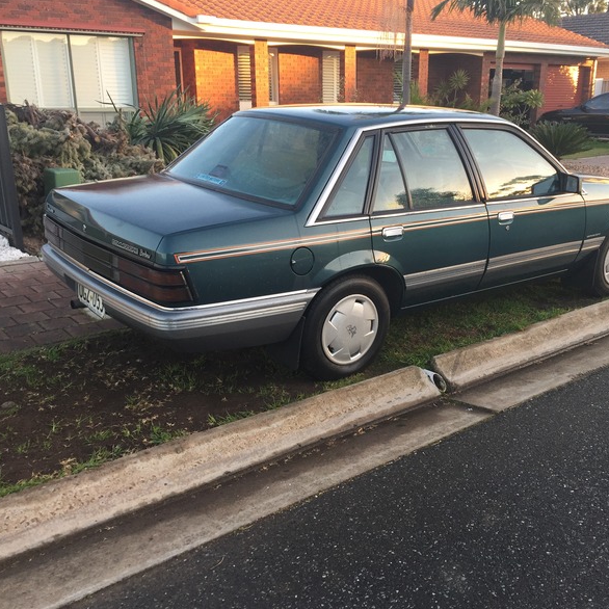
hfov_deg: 47.0
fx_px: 697
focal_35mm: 35
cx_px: 355
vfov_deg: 47.2
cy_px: 307
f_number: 2.2
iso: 50
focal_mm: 4.15
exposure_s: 1/100
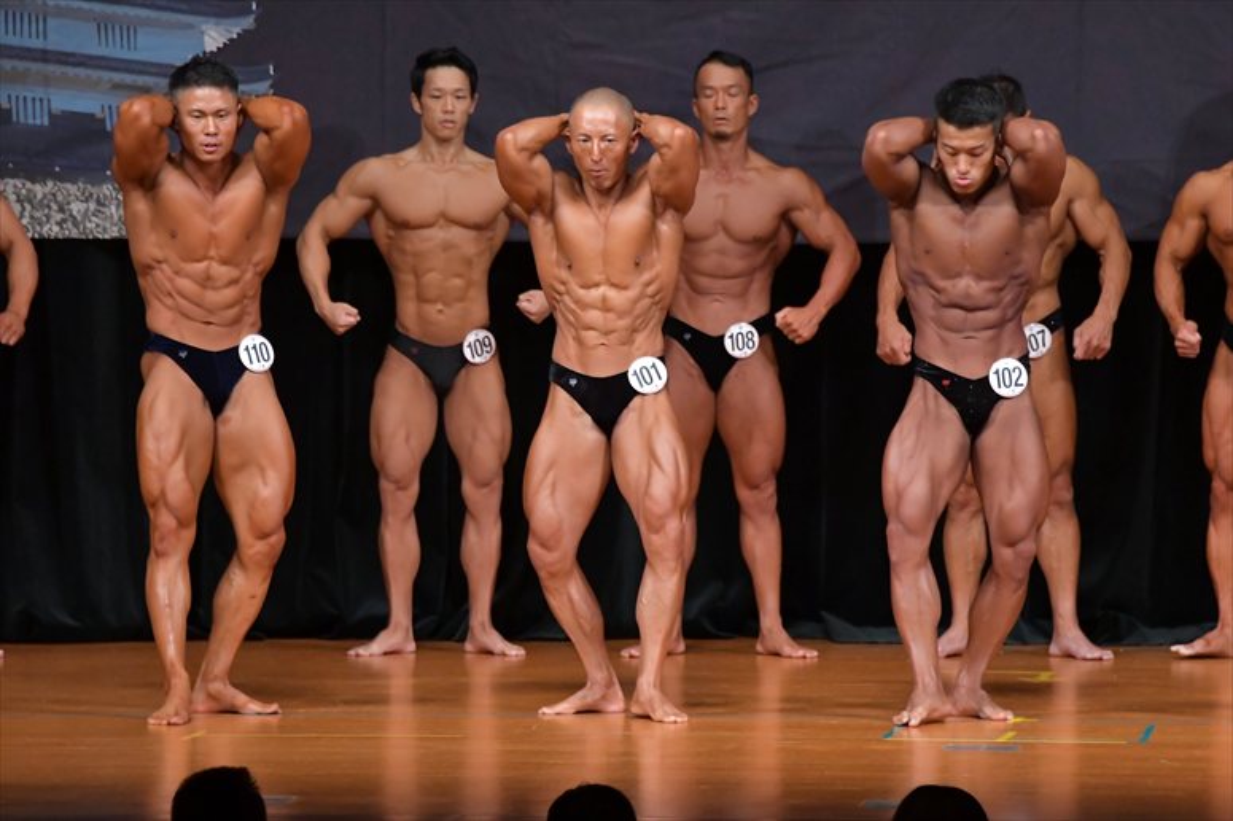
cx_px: 616
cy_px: 410
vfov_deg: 4.8
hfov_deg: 7.2
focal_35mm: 285
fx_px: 9757
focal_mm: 190
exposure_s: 1/400
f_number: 5.6
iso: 5000
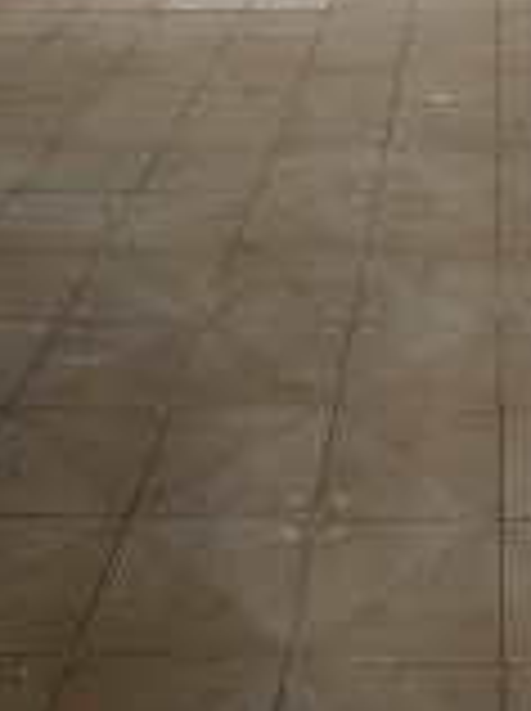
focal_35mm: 67
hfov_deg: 21.5
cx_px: 443
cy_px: -288
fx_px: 1374
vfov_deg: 24.2
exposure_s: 1/100
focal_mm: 5.4
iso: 640
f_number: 1.8
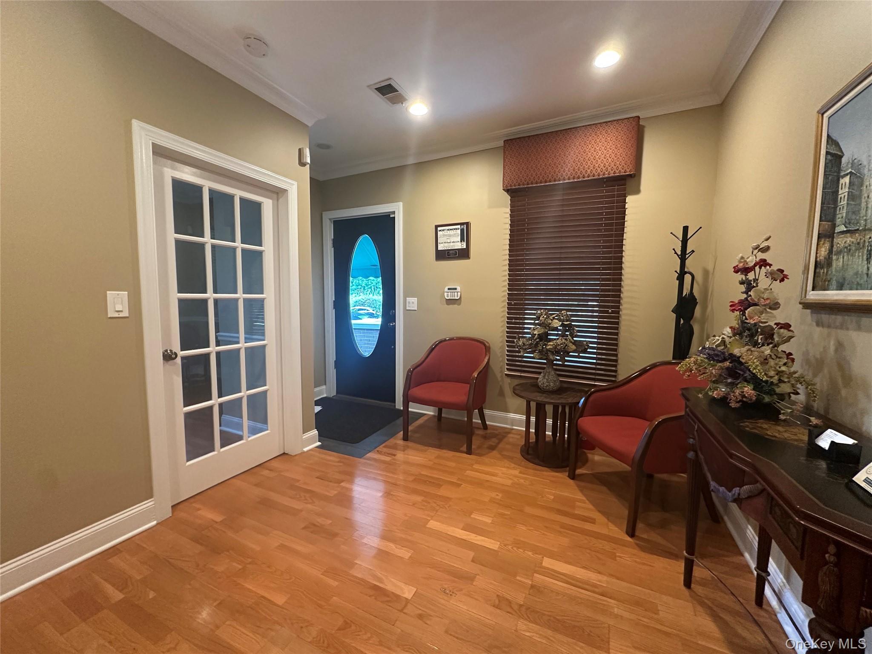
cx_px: 436
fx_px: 353
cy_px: 327
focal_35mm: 14
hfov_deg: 102.1
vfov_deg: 85.7
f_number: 2.2
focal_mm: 2.22
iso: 500
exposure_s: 1/60
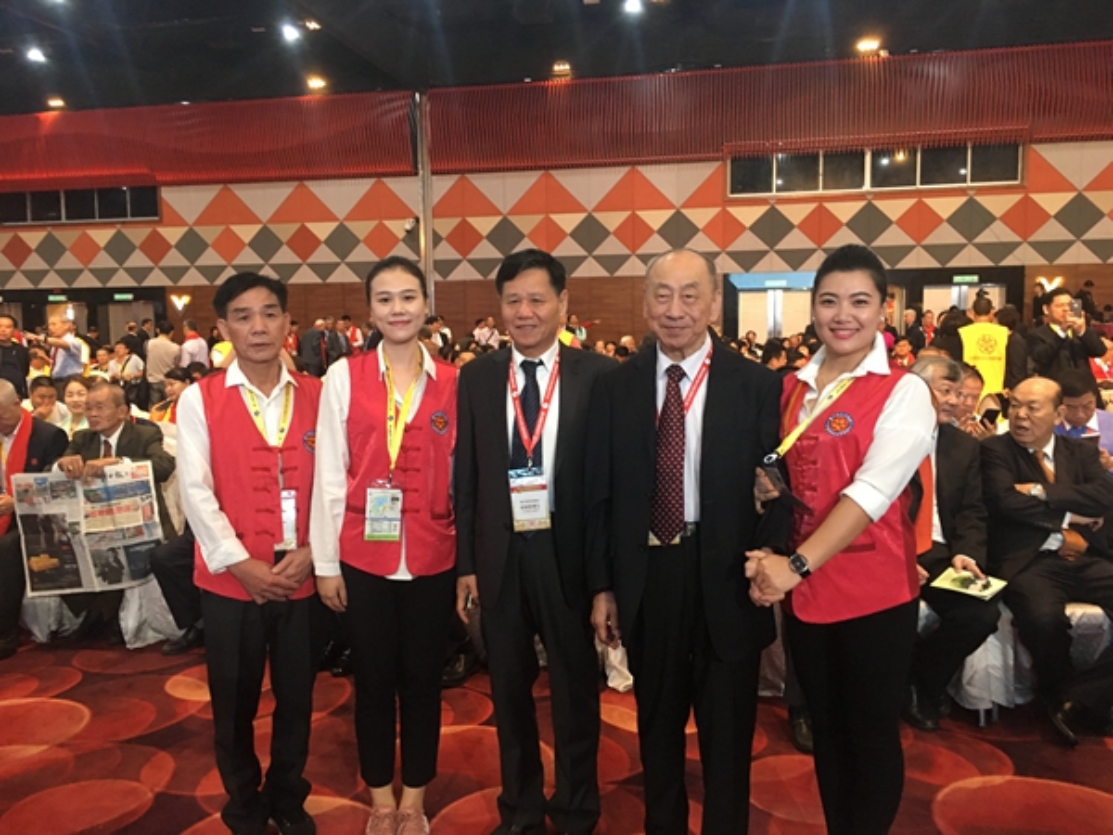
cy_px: 418
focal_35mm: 29
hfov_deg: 61.7
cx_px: 556
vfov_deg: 48.2
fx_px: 932
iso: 200
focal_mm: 4.15
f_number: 2.2
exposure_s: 1/33
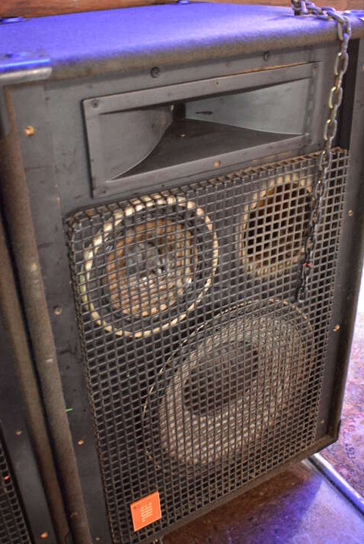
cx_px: 178
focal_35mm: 38
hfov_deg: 35.1
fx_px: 575
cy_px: 265
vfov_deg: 50.7
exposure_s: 1/4
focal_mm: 20
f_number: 3.5
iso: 3200
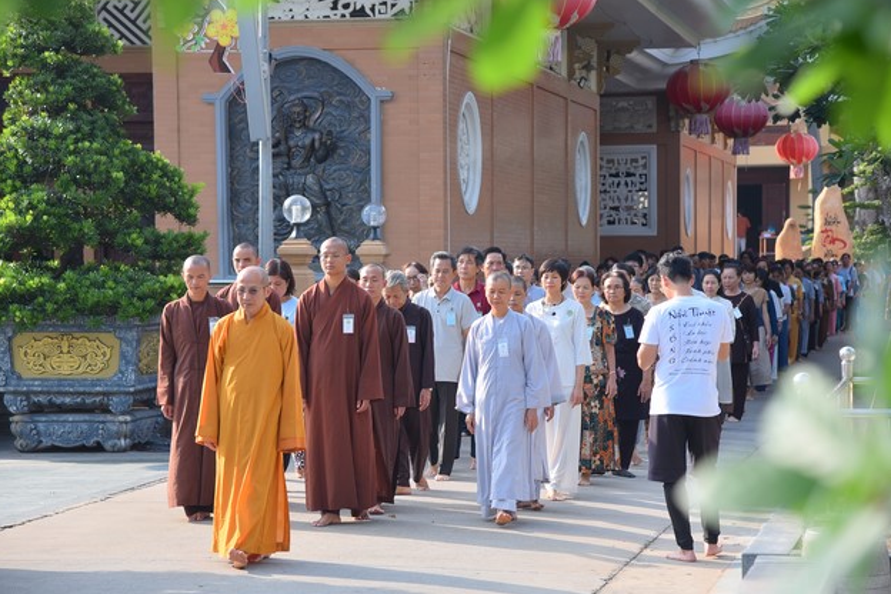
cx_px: 450
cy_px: 286
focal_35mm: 102
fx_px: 2524
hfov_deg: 20.0
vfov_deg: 13.4
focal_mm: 98
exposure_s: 1/200
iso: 125
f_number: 5.6
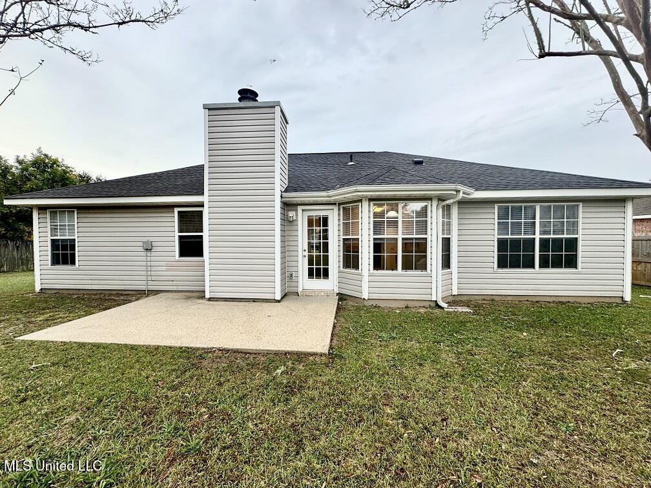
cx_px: 326
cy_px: 244
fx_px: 263
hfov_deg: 102.1
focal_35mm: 14
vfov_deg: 85.7
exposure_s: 1/99
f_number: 2.2
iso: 50
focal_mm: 2.22
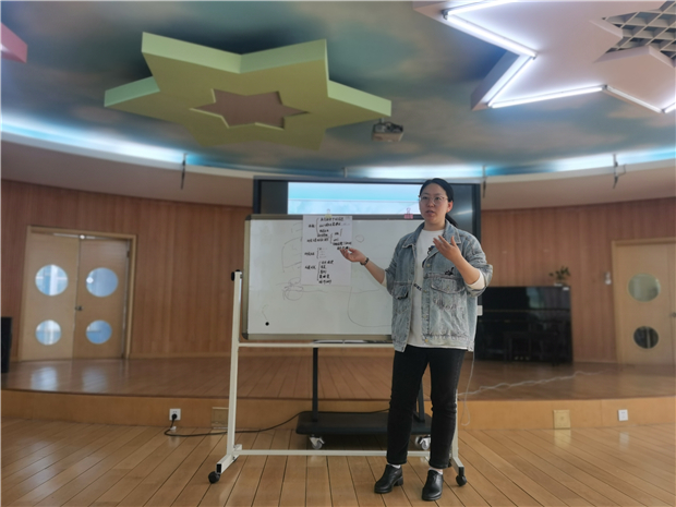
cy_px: 254
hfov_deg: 61.7
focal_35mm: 29
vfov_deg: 48.2
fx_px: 566
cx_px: 338
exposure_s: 1/127
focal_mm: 5.56
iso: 50
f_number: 1.6
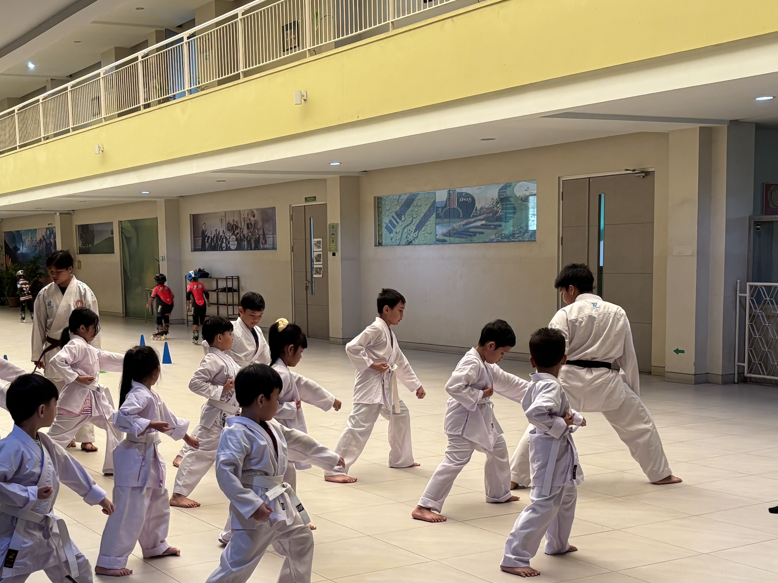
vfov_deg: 28.3
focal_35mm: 51
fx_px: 1146
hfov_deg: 37.4
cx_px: 319
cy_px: 401
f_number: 1.6
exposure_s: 1/60
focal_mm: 5.96
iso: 160
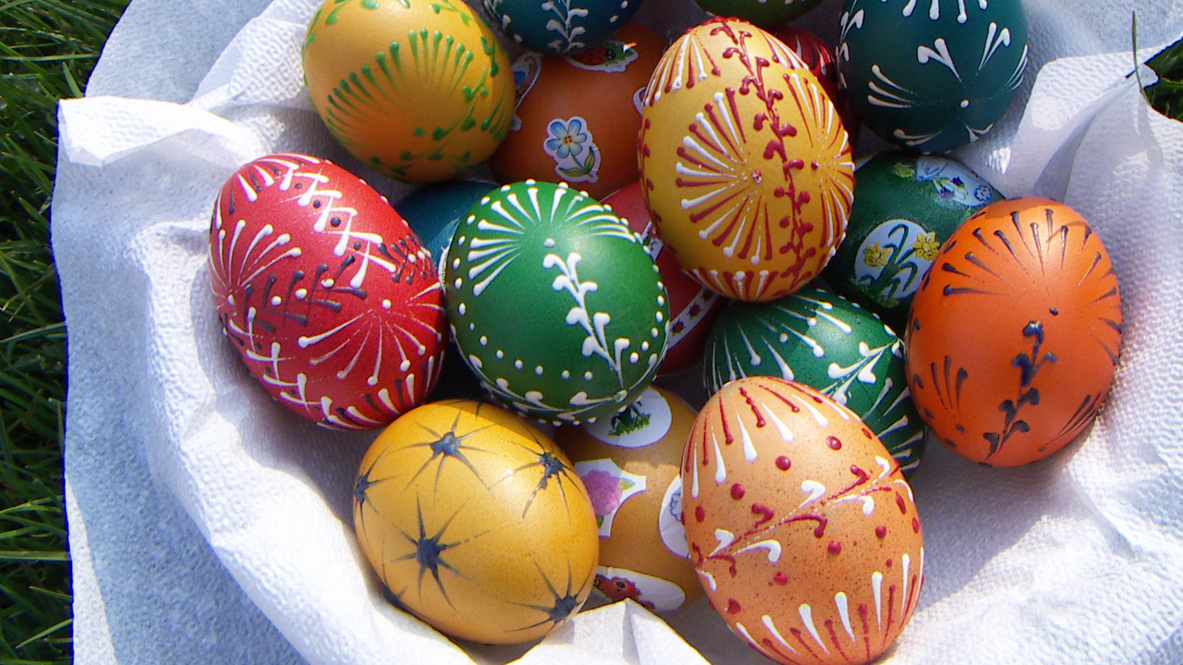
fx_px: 1412
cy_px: 242
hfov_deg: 45.4
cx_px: 664
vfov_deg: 26.4
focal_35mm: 45
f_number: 6.7
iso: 50
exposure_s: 1/200
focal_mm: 4.7
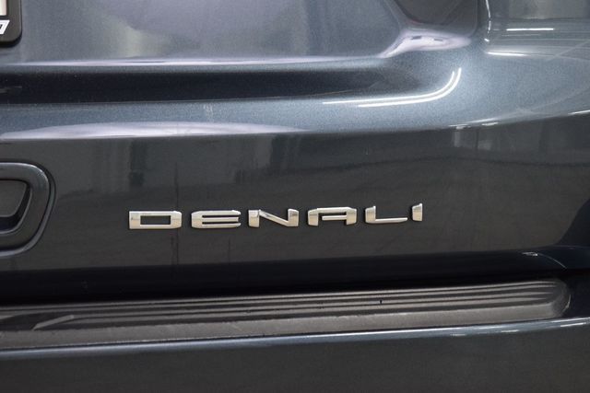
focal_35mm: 105
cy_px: 196
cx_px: 295
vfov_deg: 13.0
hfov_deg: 19.5
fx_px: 1721
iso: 1600
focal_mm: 70
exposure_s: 1/30
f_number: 6.3
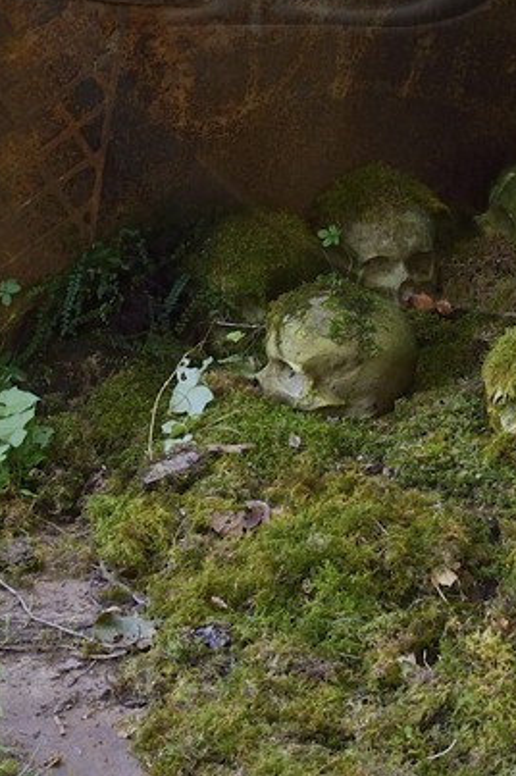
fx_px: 2735
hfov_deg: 10.6
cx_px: 575
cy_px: -210
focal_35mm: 127
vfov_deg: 15.4
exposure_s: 1/125
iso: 800
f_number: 7.1
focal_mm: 32
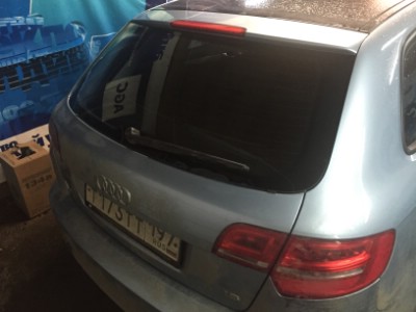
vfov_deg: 48.2
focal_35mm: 29
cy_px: 156
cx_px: 208
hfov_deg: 61.7
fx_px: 349
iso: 250
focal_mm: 4.15
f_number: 2.2
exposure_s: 1/17
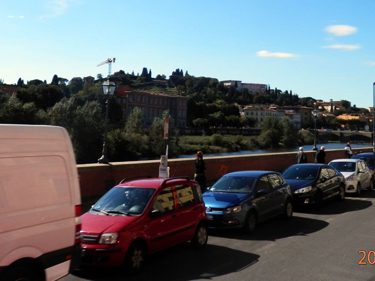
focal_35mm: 42
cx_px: 177
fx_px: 455
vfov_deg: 33.7
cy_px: 72
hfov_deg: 44.8
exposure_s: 1/200
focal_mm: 4.5
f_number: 8.7
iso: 80
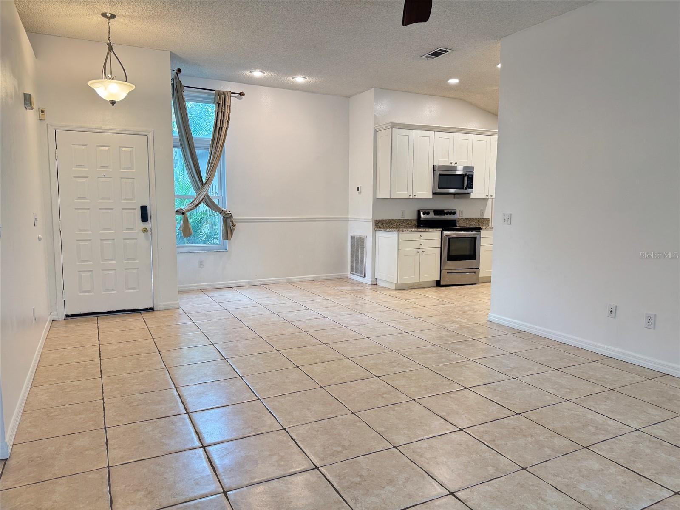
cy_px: 255
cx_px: 340
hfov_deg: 71.6
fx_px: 471
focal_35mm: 24
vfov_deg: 56.8
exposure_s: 1/60
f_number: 1.78
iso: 125
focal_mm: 6.76
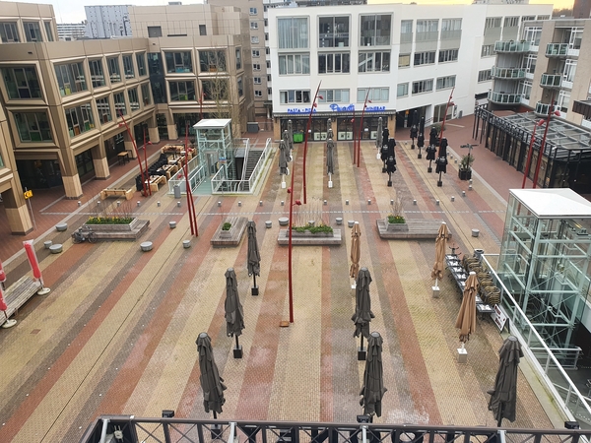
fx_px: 444
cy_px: 222
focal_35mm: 26
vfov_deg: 53.1
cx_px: 296
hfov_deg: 67.3
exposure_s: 1/100
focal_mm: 4.32
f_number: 2.4
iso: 50
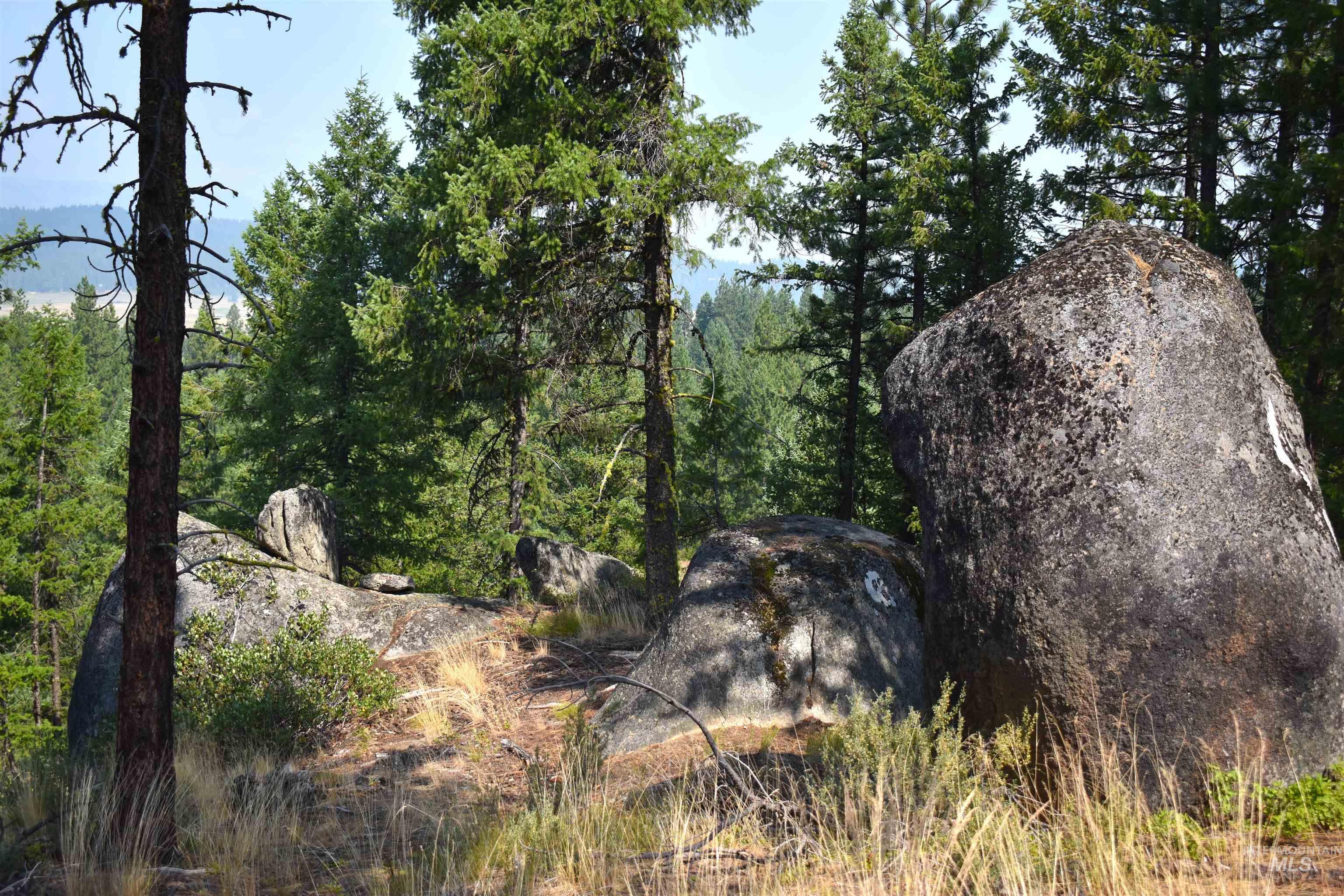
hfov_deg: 42.3
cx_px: 672
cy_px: 448
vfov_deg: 28.9
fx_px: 1736
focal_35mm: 46
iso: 100
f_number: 4.2
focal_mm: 31
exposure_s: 1/500
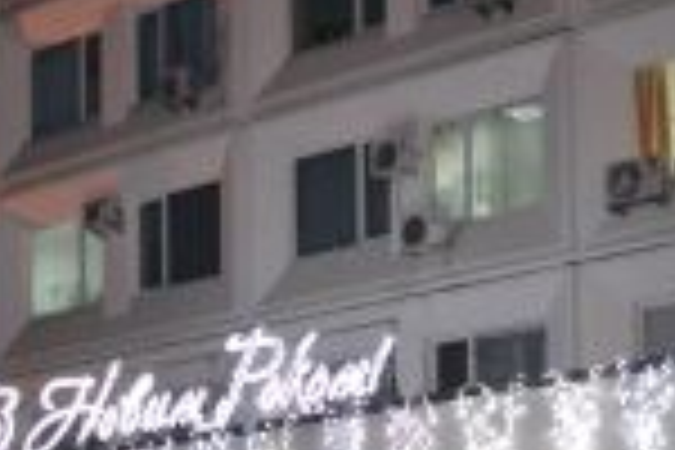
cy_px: 691
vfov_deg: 14.1
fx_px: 1687
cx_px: 234
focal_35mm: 90
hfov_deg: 22.5
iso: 3200
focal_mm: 18
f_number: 3.5
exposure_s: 1/60
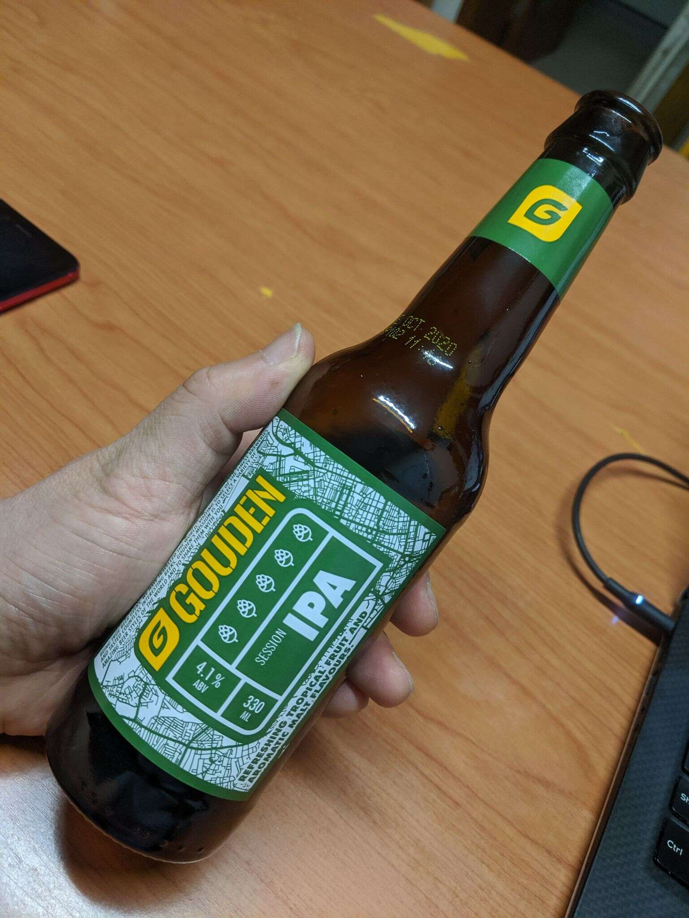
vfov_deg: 65.3
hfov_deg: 51.4
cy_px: 459
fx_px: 717
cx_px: 344
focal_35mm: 27
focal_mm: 4.44
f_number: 1.8
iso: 196
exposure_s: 1/60
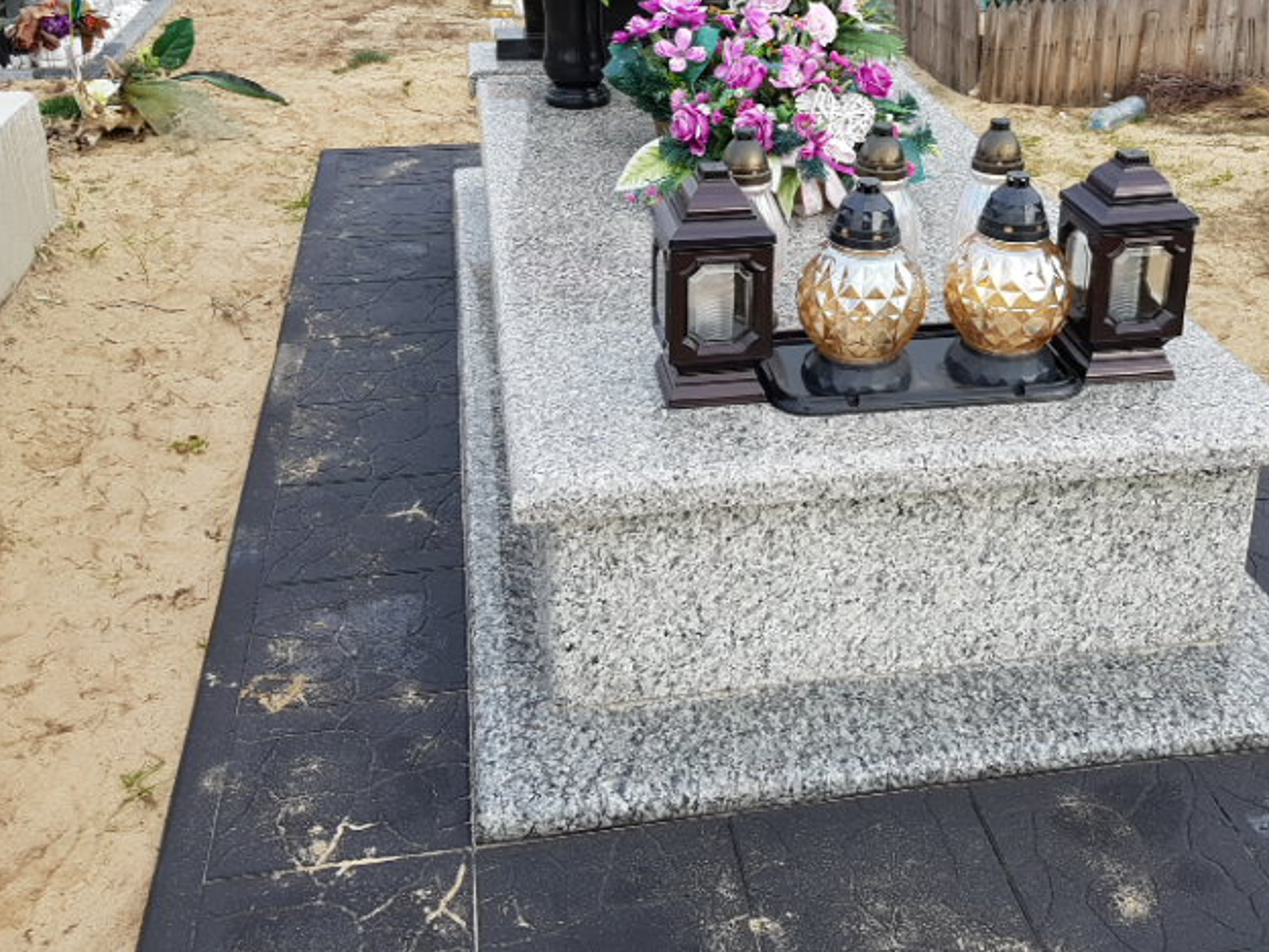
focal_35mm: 40
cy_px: 291
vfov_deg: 35.5
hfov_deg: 46.5
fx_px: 1466
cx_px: 763
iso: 40
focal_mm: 4.2
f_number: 1.7
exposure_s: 1/267
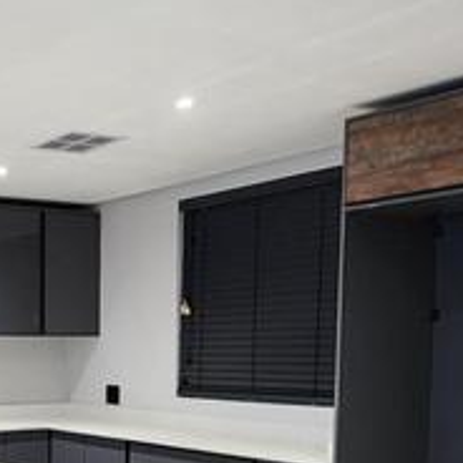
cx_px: -111
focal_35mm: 50
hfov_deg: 28.8
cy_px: 420
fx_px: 757
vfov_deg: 32.3
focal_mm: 2.2
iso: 400
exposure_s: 1/50
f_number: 2.2
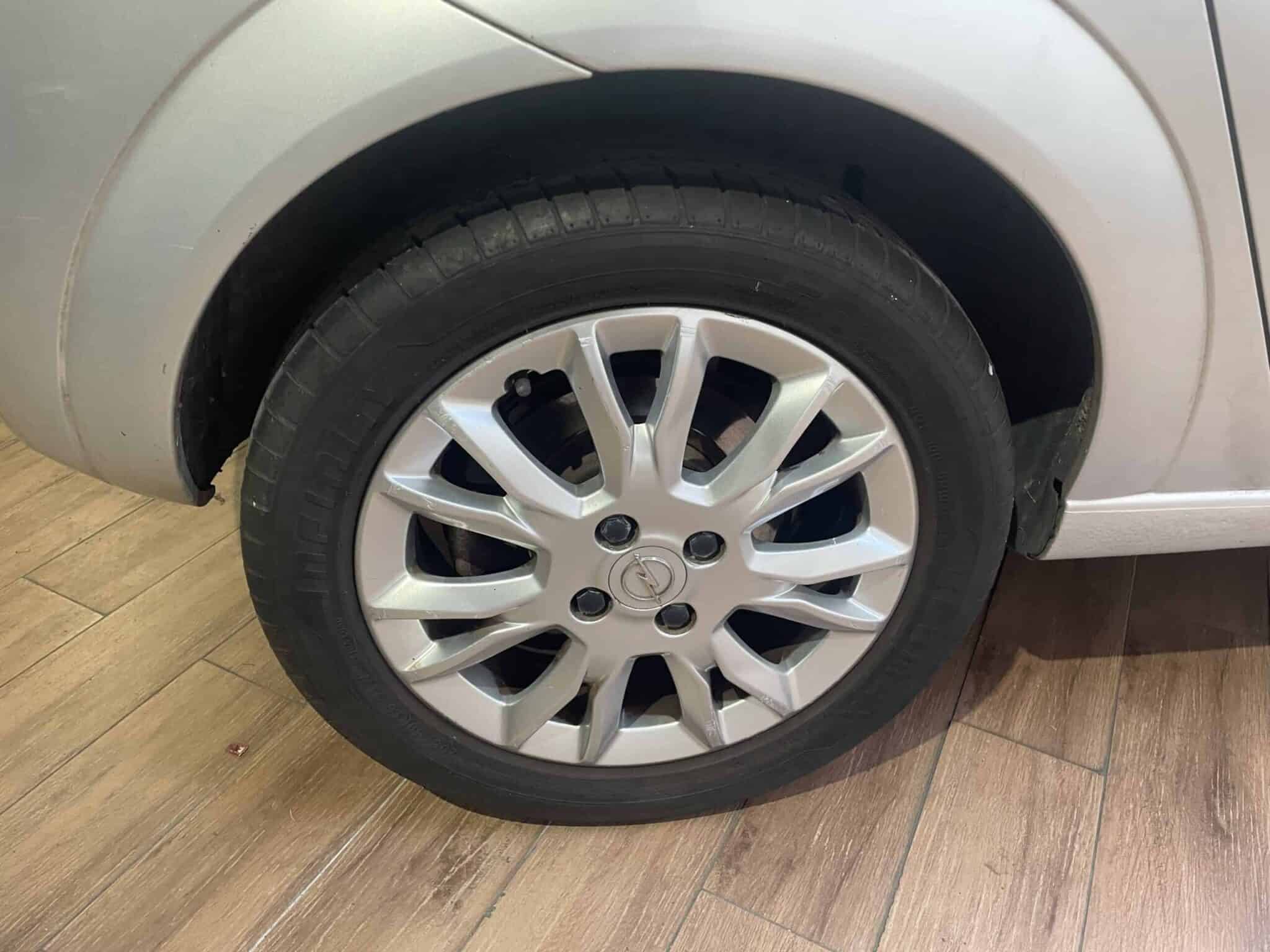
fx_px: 954
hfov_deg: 67.3
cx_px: 635
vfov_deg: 53.1
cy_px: 476
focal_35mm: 26
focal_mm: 4.2
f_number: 1.6
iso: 250
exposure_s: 1/50
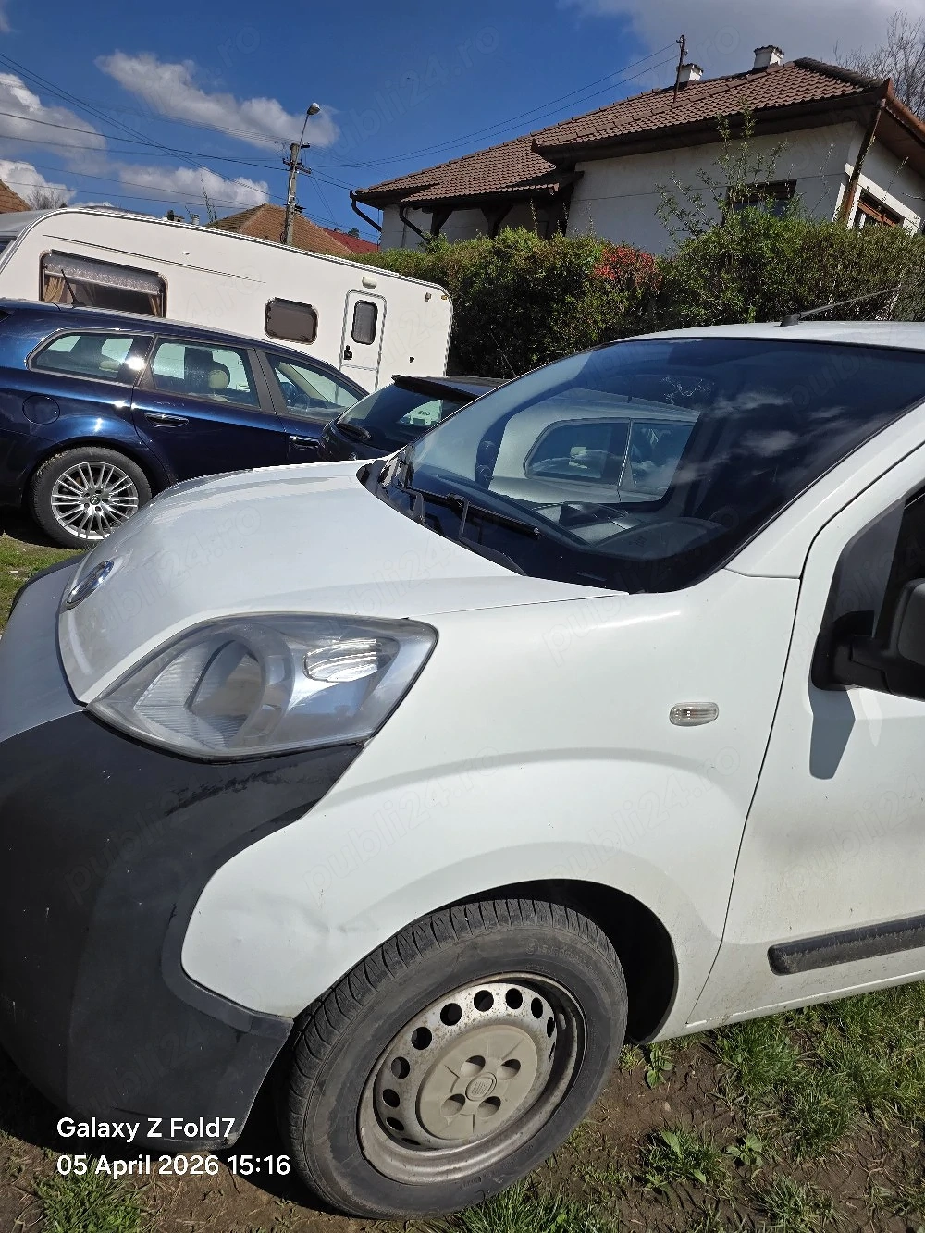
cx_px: 462
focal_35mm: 23
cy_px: 616
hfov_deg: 58.9
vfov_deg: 73.9
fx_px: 819
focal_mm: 6.25
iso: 50
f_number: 1.7
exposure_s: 1/10000
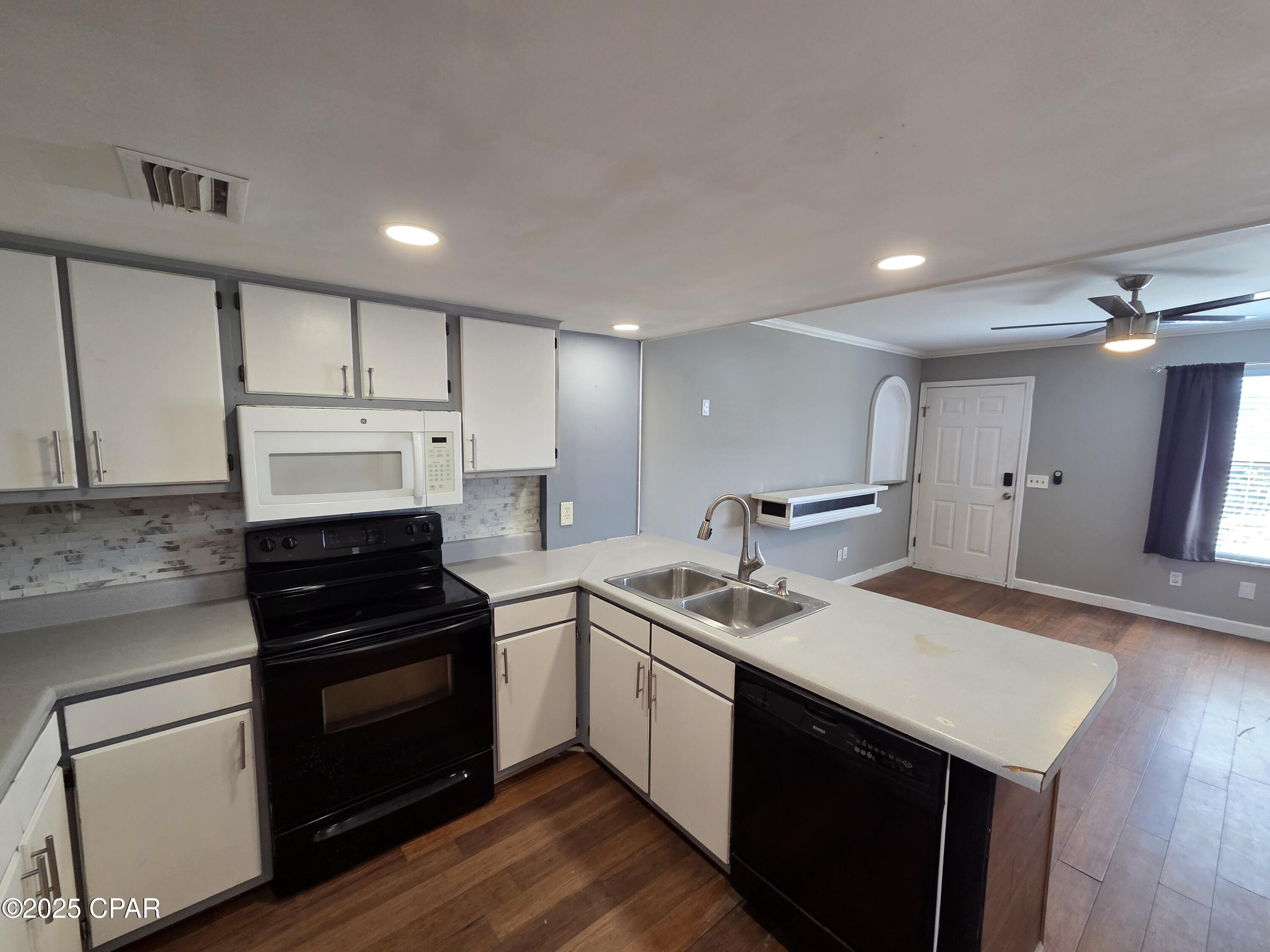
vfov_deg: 89.9
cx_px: 635
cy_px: 476
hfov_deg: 106.2
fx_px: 477
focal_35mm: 13
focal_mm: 2.2
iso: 200
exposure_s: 1/60
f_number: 2.2
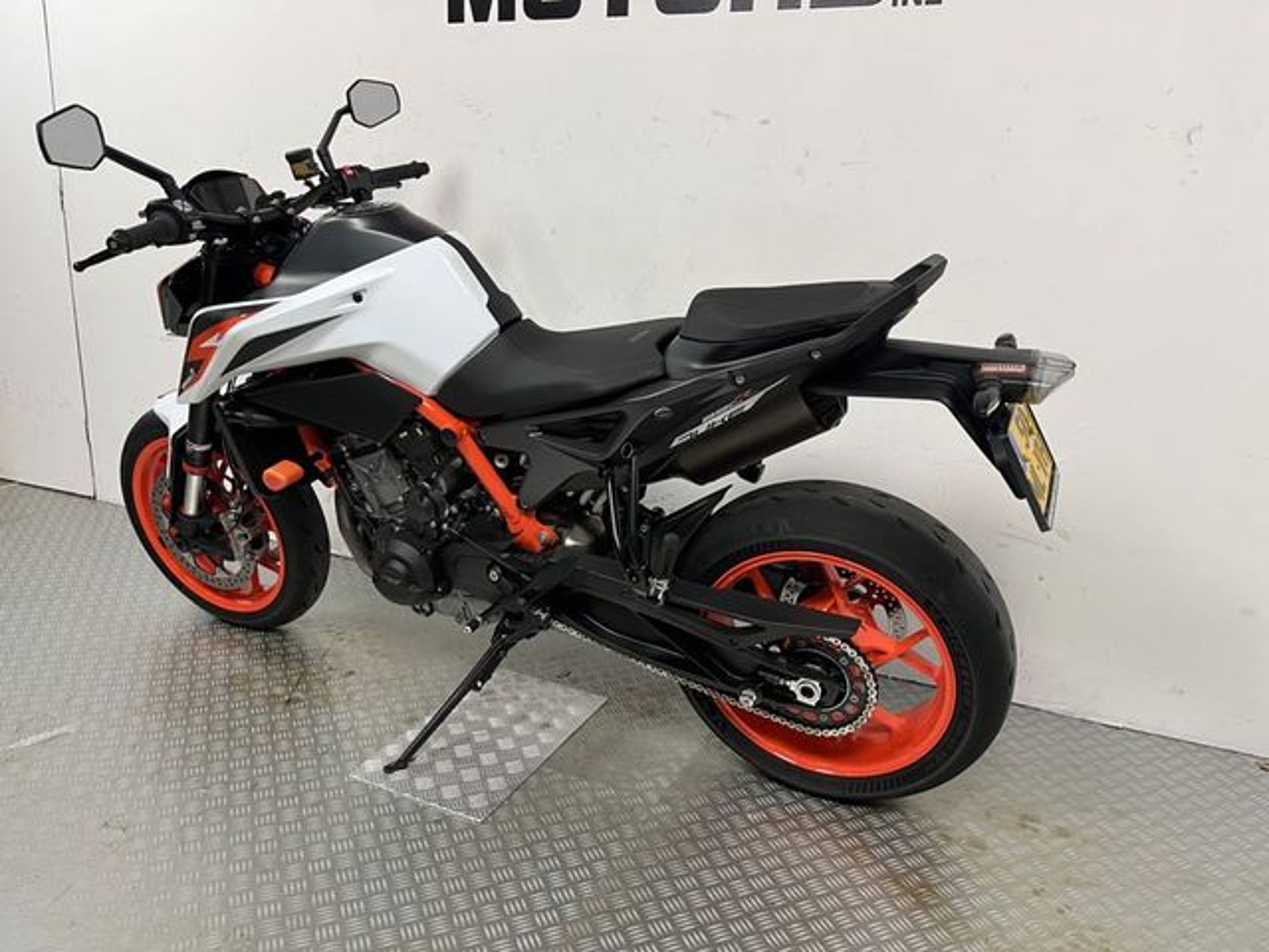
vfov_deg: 53.1
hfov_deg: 67.3
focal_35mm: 26
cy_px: 476
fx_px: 953
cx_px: 634
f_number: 1.6
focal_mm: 5.1
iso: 125
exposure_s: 1/50
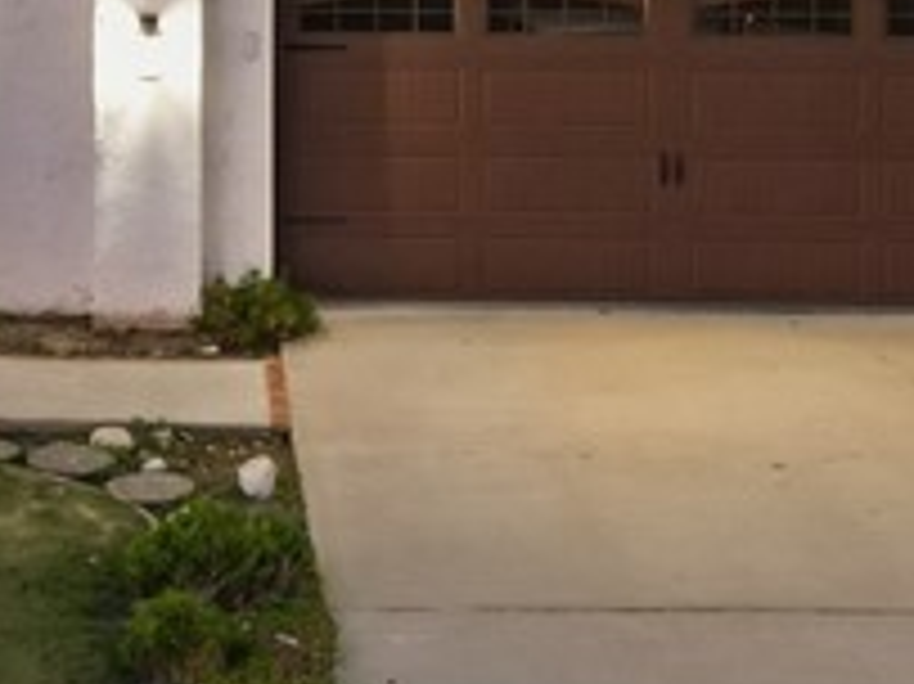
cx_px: 203
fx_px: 3193
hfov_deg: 16.2
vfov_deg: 11.8
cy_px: -292
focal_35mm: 121
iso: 250
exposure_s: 1/15
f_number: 1.7
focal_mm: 6.7
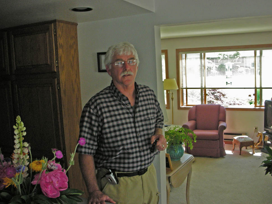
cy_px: 103
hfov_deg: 51.4
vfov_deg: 39.7
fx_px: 283
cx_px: 136
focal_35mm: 36
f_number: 3
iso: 200
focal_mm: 5.8
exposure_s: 1/144
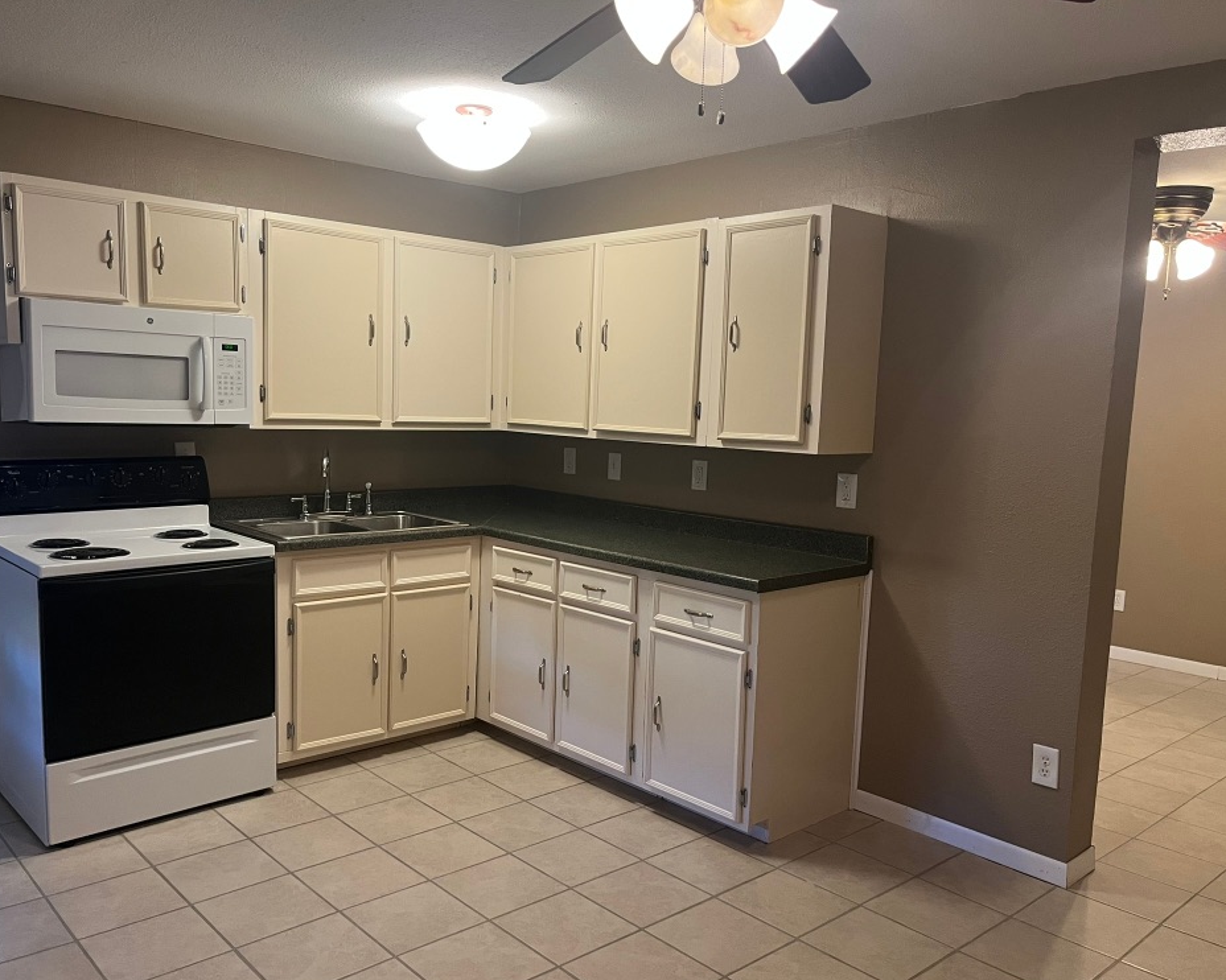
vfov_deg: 51.5
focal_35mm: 28
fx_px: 1016
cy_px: 506
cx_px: 576
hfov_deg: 62.2
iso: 200
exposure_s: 1/60
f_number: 1.6
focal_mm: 5.1
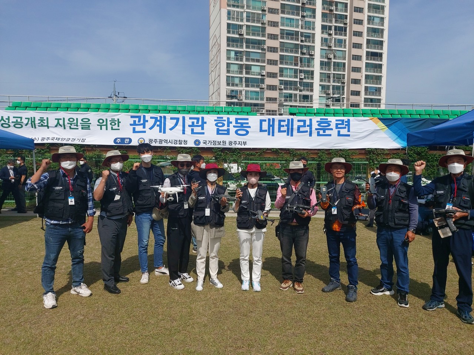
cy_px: 178
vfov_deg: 54.9
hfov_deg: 69.4
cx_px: 237
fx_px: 342
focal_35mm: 25
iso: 50
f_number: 2
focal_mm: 4.58
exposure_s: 1/3093
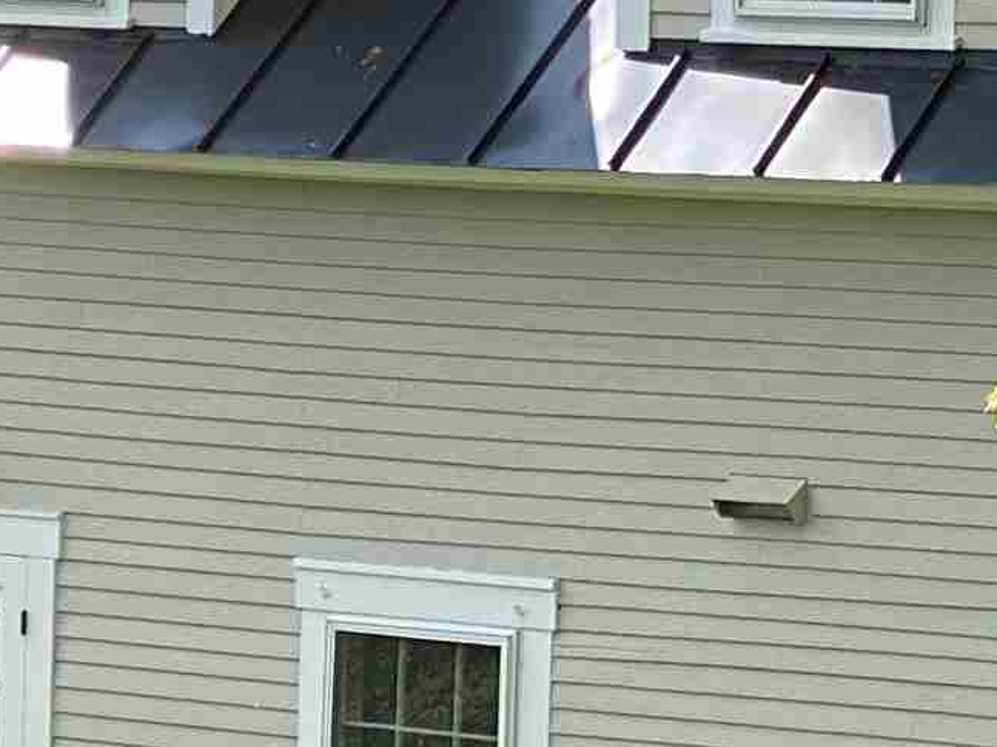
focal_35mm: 247
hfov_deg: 7.9
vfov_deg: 6.0
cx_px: 1301
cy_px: 391
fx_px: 7113
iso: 20
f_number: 2
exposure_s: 1/648
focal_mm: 6
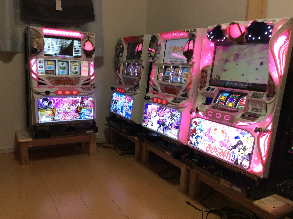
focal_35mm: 32
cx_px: 146
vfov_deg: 44.1
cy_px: 110
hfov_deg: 56.9
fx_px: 270
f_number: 2.4
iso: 40
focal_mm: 3.3
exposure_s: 1/40
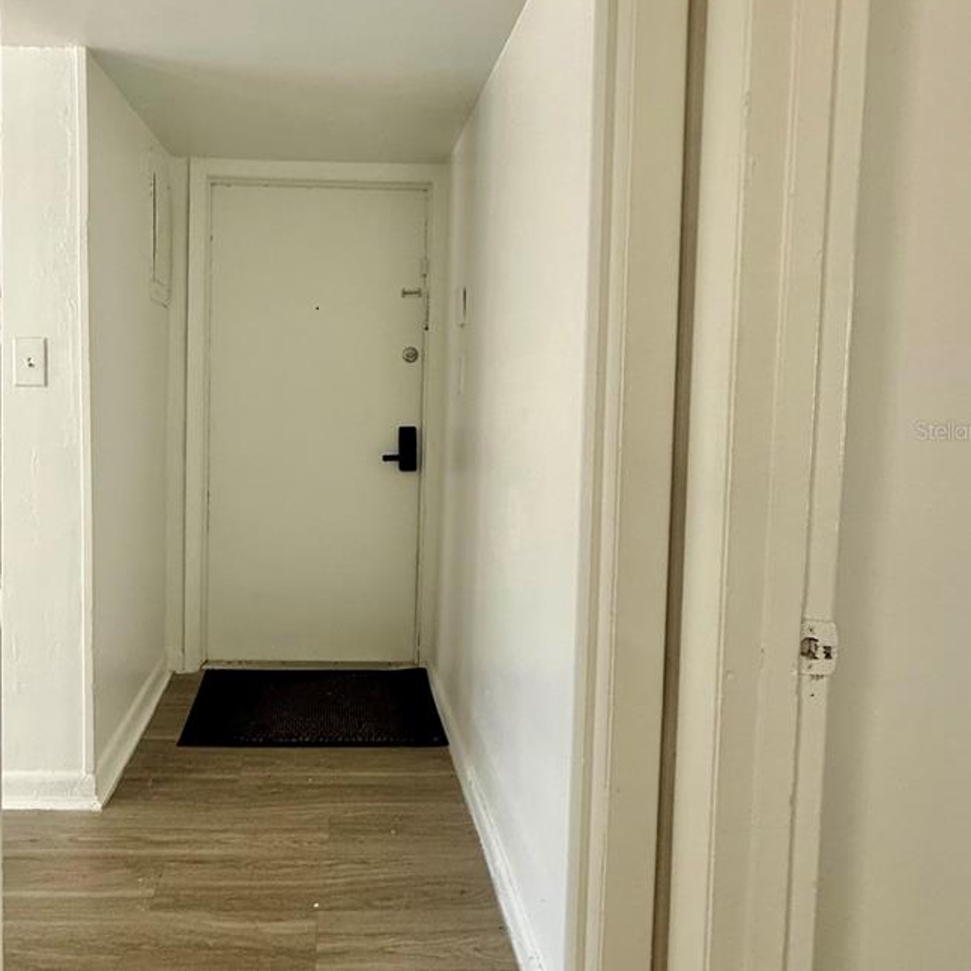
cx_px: 346
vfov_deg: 67.0
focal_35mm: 23
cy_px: 430
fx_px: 730
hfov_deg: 65.9
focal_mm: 2.22
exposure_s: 1/60
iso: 200
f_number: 2.2
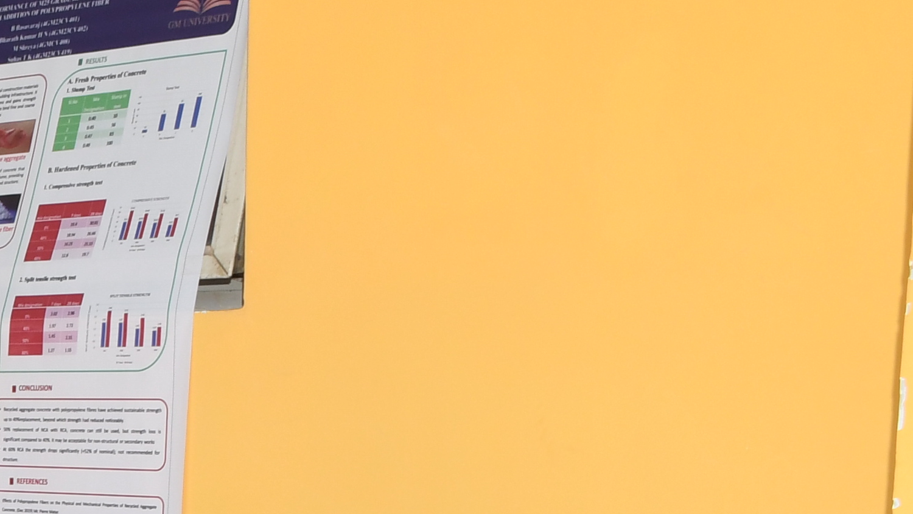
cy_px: 857
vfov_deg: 10.9
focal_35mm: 105
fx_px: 2542
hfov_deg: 17.0
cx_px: -708
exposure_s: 1/125
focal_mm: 18
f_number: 8
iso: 320
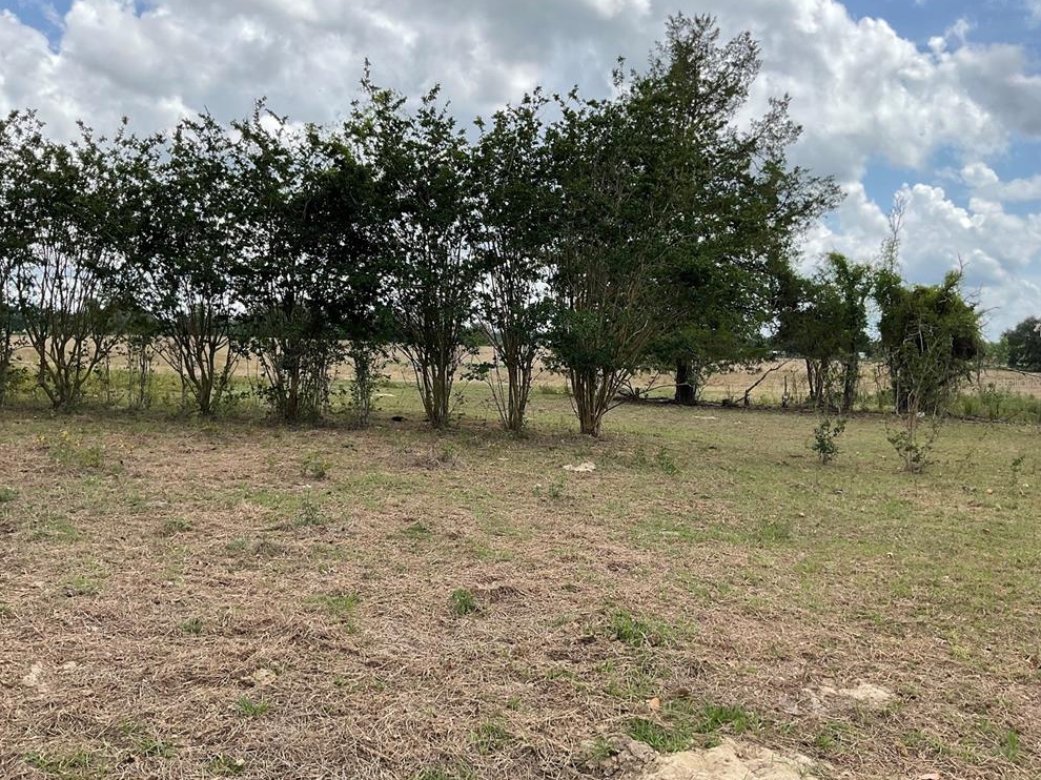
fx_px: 902
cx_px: 520
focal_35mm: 30
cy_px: 382
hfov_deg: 60.0
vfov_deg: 46.8
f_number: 1.8
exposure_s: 1/962
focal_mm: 3
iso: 16
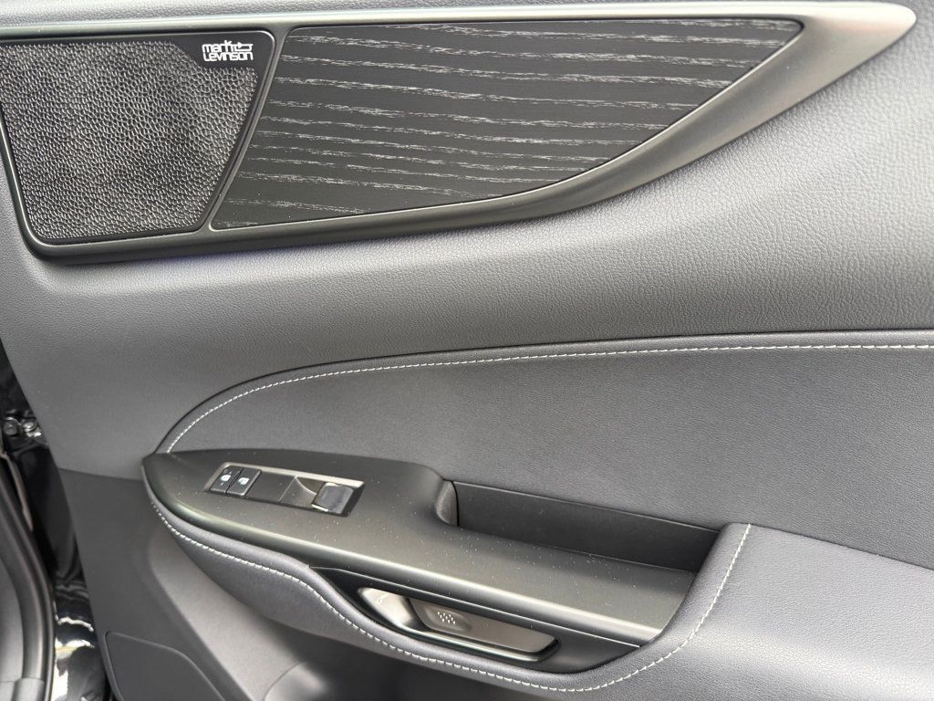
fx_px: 648
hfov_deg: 71.6
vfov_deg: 56.8
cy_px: 350
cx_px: 467
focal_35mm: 24
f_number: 1.78
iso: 125
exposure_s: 1/121
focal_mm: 6.76
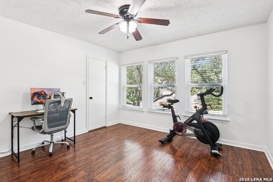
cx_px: 136
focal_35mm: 17
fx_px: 129
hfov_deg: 93.3
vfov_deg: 70.5
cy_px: 91
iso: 1000
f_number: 8
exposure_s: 1/20
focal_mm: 17
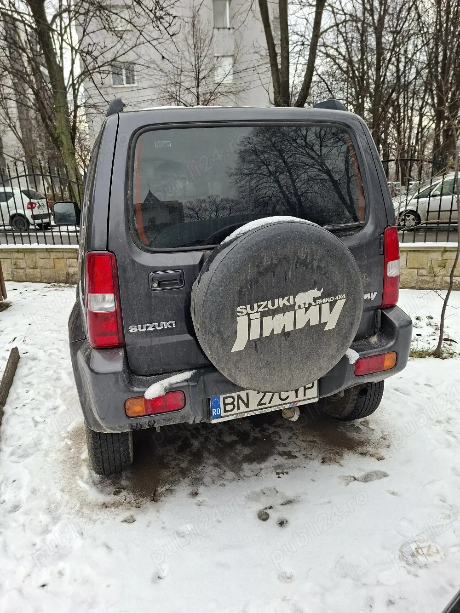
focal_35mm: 23
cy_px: 306
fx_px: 407
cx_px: 230
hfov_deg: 58.9
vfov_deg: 73.9
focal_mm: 5.54
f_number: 1.8
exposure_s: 1/345
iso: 50
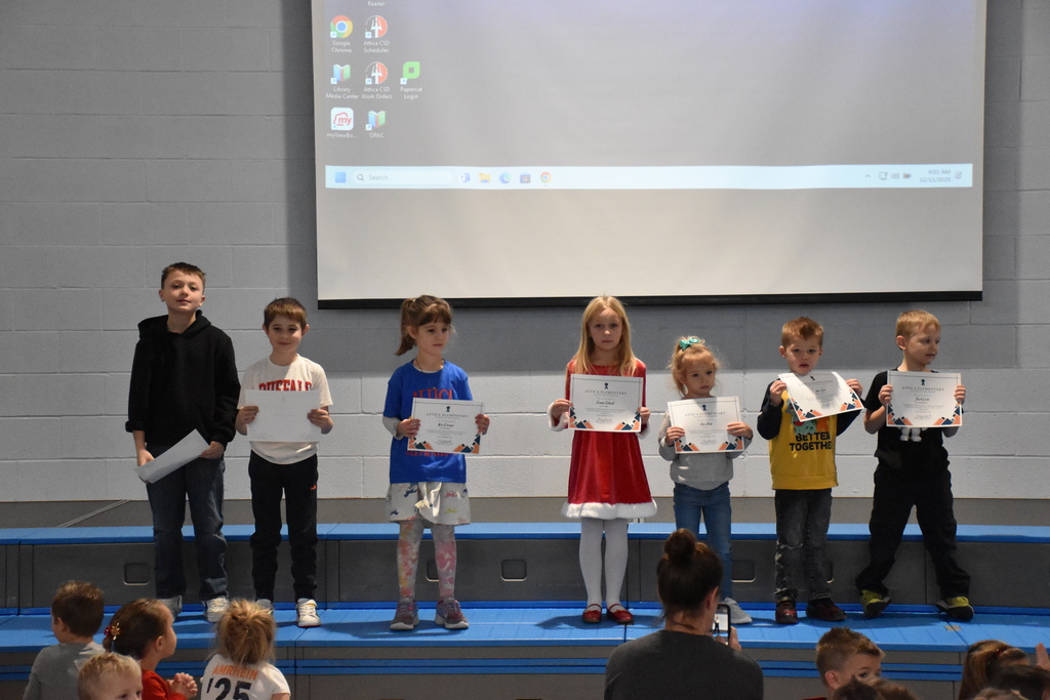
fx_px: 2188
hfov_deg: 27.0
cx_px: 525
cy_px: 350
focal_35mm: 75
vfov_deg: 18.2
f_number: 4.8
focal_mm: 50
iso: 6400
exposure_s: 1/320
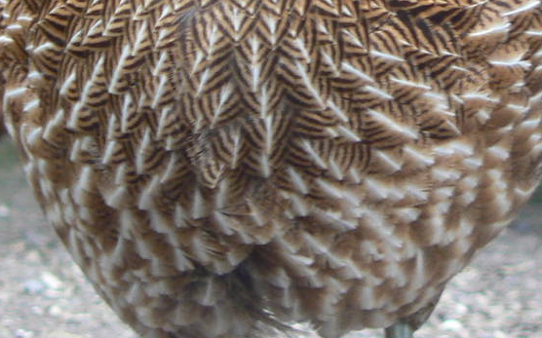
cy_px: -131
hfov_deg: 2.3
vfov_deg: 1.4
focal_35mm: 934
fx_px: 13791
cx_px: 237
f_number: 3.3
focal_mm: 51
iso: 80
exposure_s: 1/30
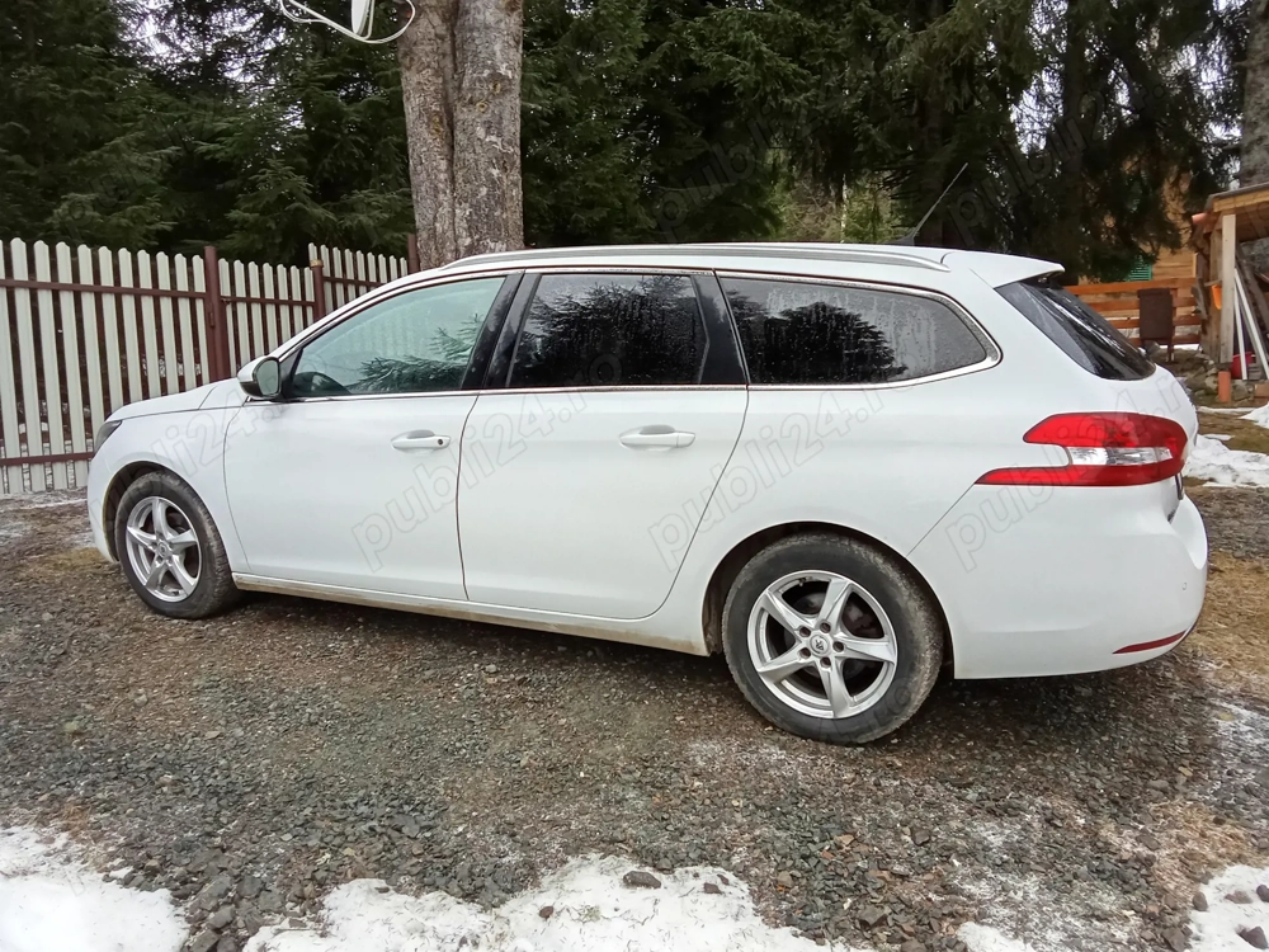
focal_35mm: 28
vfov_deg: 49.7
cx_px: 634
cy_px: 476
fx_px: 1026
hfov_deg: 63.4
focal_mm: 2.78
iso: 100
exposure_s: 1/50
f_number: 2
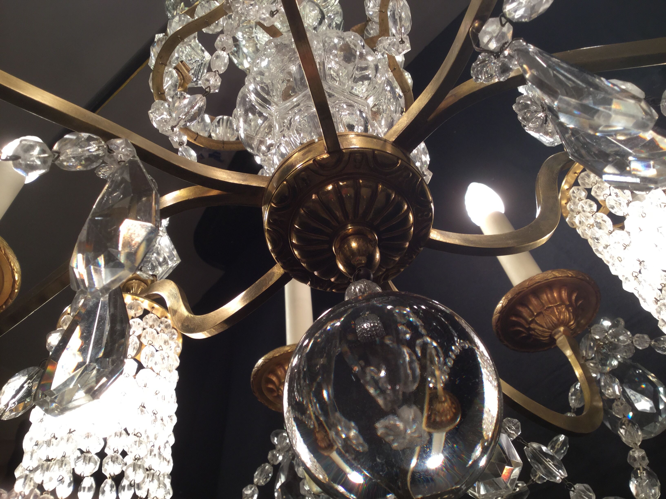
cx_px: 333
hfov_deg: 58.4
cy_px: 250
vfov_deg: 45.4
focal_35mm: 31
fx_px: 596
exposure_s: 1/50
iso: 25
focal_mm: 3.3
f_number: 2.4
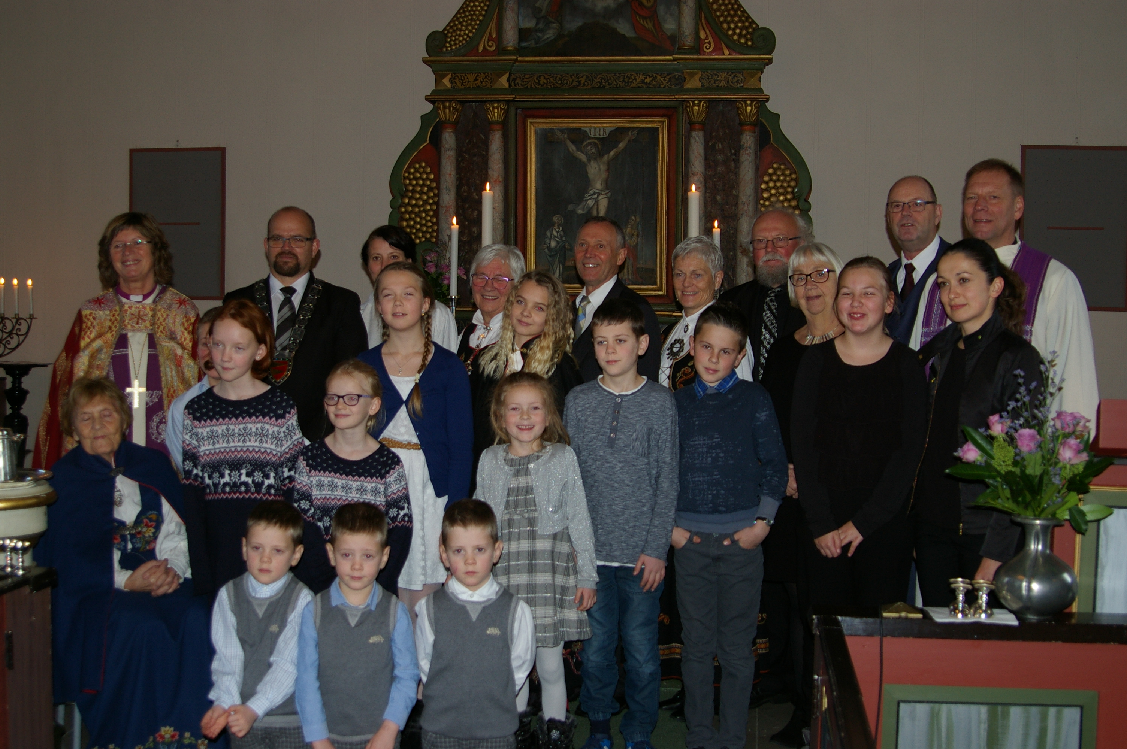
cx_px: 564
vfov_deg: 31.8
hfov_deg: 46.4
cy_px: 374
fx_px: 1314
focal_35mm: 42
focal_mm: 28
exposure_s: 1/45
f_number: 4
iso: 200
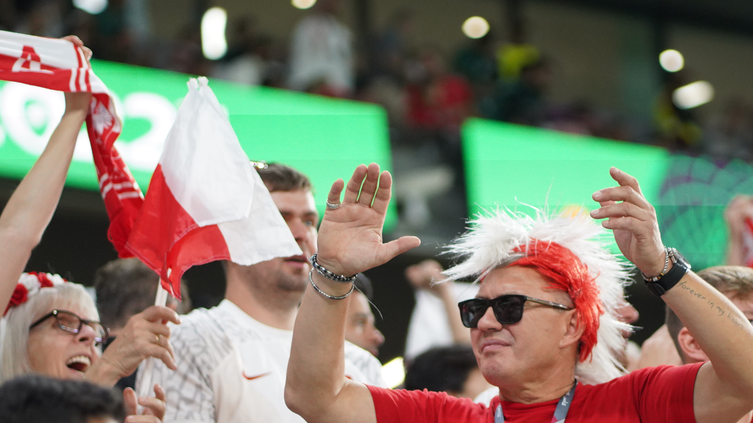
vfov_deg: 5.9
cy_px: 371
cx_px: 489
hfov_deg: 10.6
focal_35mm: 204
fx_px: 4073
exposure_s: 1/1250
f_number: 1.8
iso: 1250
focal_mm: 85
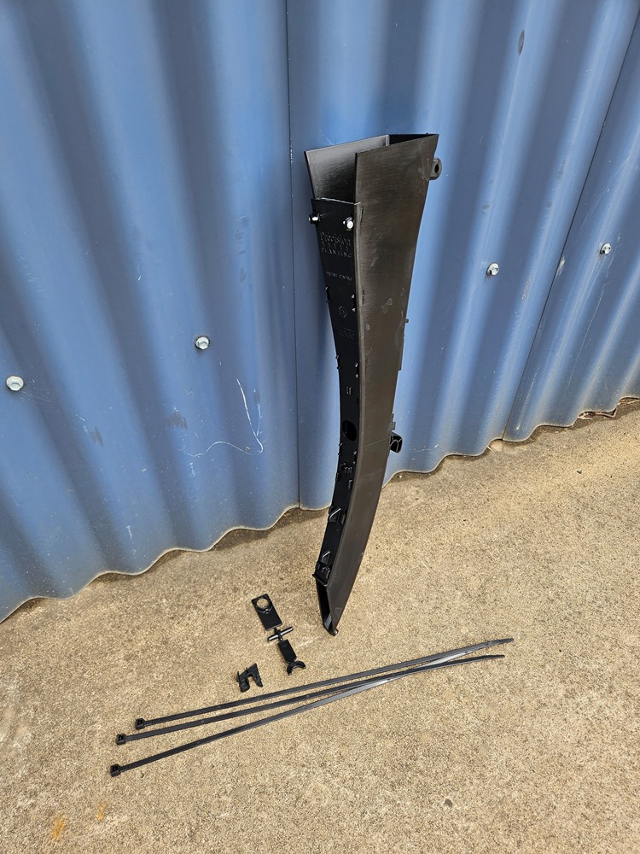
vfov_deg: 73.9
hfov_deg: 58.9
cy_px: 427
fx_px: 567
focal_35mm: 23
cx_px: 320
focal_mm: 5.4
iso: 25
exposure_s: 1/348
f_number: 1.8
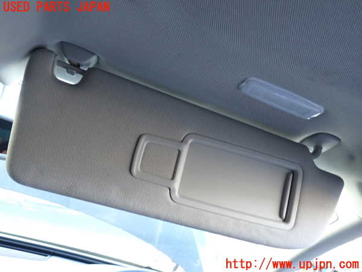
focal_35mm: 30
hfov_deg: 60.0
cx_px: 181
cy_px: 136
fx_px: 314
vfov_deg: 46.8
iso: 250
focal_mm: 5.4
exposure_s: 1/30
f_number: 2.3
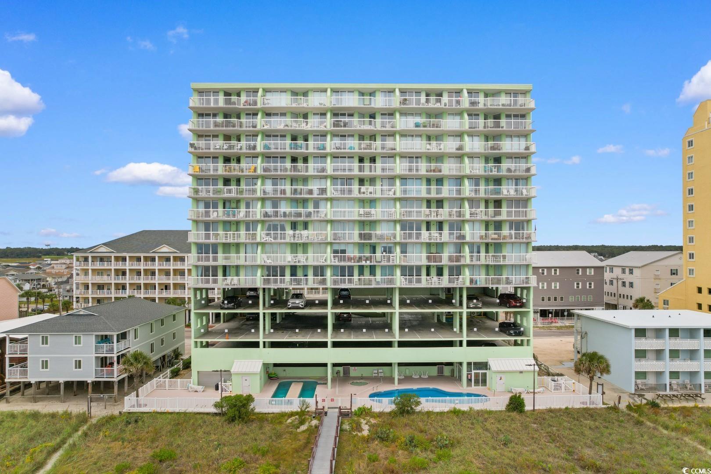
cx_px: 356
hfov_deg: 78.6
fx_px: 434
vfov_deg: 57.2
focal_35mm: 22
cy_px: 237
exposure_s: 1/400
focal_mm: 8.38
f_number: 2.8
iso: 120
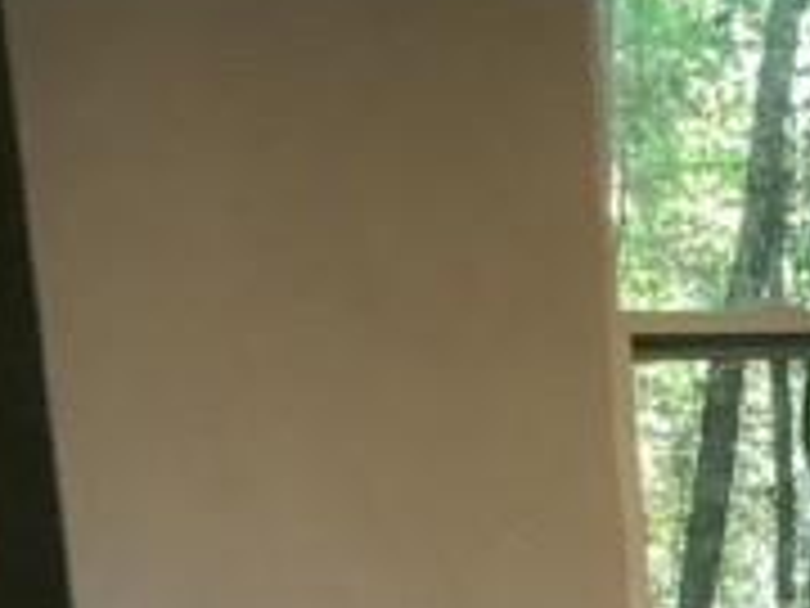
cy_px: 802
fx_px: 2574
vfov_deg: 13.0
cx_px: 1300
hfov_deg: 16.0
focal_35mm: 110
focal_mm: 3.3
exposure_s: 1/60
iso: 400
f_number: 2.4
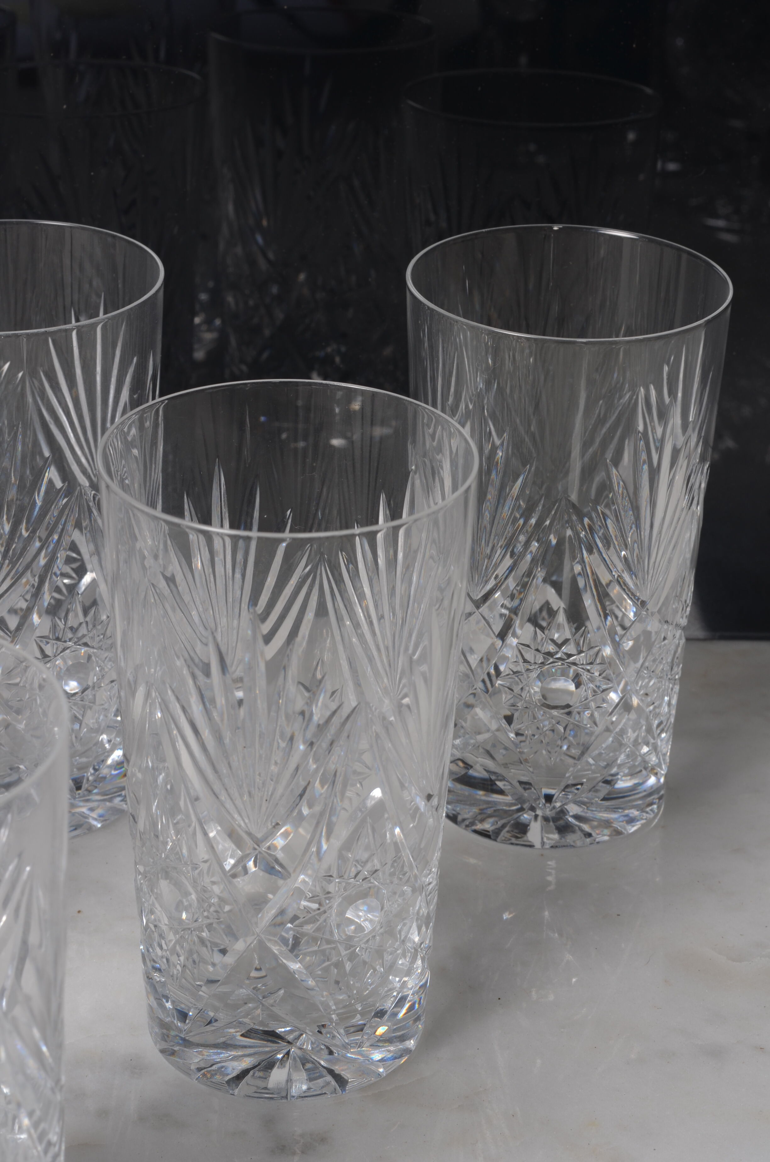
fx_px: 2417
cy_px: 581
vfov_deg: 27.0
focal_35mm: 75
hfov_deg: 18.1
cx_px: 385
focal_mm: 50
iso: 100
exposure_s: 1/100
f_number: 14
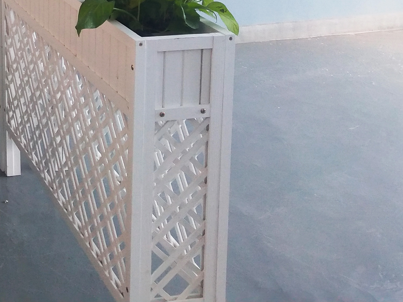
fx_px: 931
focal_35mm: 80
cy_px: -99
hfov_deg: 22.4
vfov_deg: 17.2
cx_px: -90
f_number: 1.8
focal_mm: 3.95
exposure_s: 1/100
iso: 110
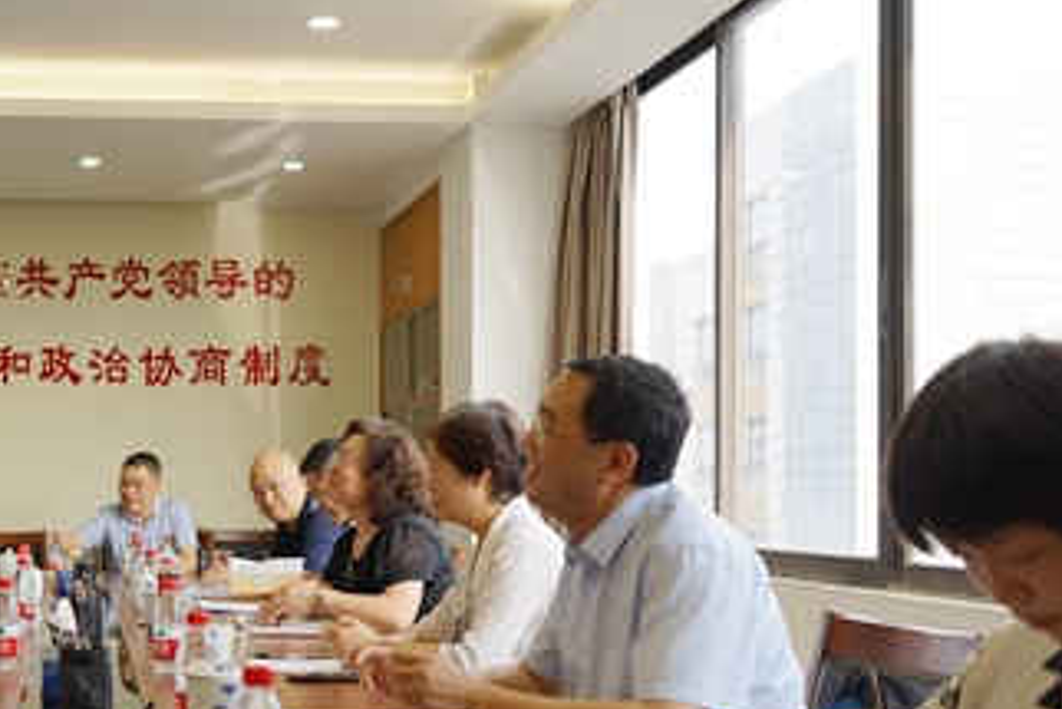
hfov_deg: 35.0
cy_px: 465
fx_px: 1594
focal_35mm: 54
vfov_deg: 25.0
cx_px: 135
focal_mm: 29
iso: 100
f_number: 4
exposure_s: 1/60
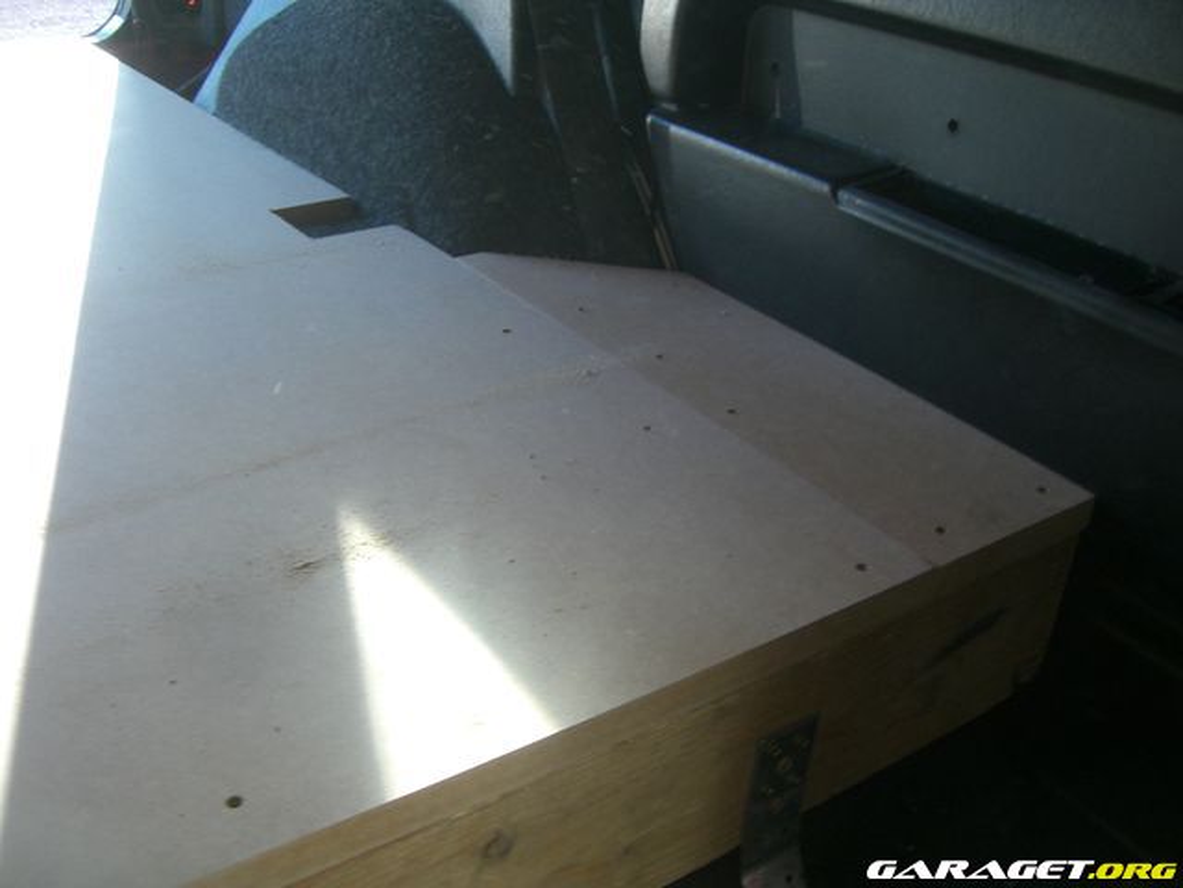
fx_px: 1299
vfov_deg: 37.7
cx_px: 592
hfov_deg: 49.0
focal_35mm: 38
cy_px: 444
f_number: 2.7
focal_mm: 6.2
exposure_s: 1/80
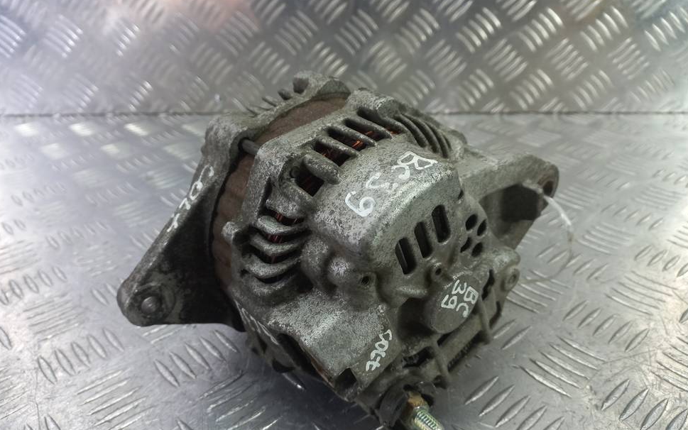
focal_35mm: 28
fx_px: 525
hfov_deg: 66.5
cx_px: 345
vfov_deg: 44.5
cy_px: 233
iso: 64
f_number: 1.8
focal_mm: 4.6
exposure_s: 1/50
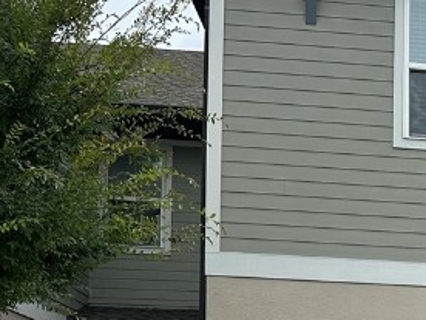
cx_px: 570
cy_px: 445
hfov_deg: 20.0
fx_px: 1095
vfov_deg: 15.6
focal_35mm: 89
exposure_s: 1/4184
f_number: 1.78
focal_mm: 6.86
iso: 80
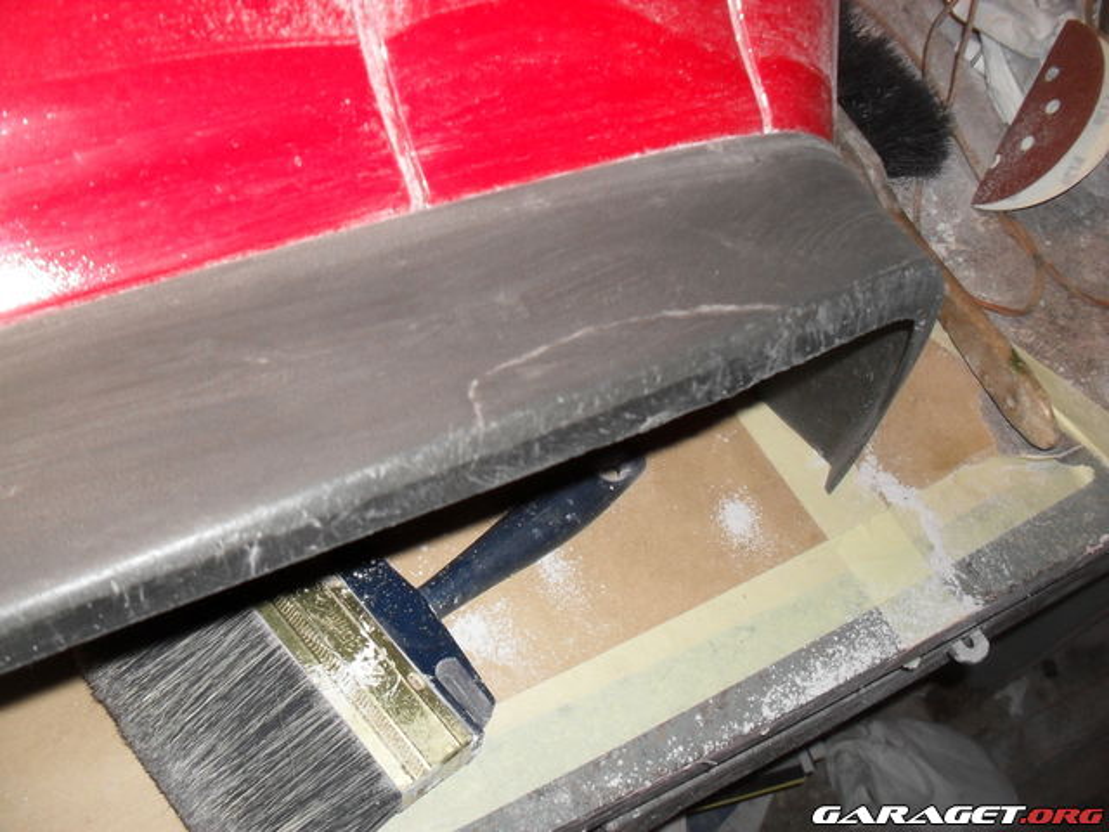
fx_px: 1121
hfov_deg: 52.6
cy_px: 416
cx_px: 554
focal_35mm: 35
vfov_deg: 40.7
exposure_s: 1/45
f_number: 3.2
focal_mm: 6.3
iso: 200
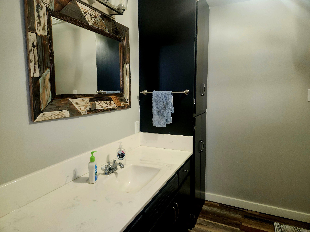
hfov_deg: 73.9
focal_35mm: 23
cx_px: 155
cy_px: 116
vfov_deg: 58.9
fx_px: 206
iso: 200
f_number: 1.8
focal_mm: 5.4
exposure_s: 1/60.2
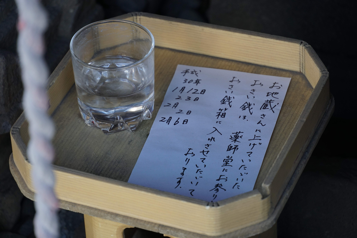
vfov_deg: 8.6
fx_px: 1577
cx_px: 178
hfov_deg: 12.9
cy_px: 119
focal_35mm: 159
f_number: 5.6
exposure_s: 1/200
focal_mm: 106
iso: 320
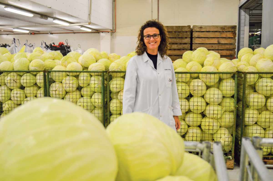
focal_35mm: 39
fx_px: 295
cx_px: 136
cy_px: 90
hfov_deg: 49.7
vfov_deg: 34.0
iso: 400
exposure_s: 1/30
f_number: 5
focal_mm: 26
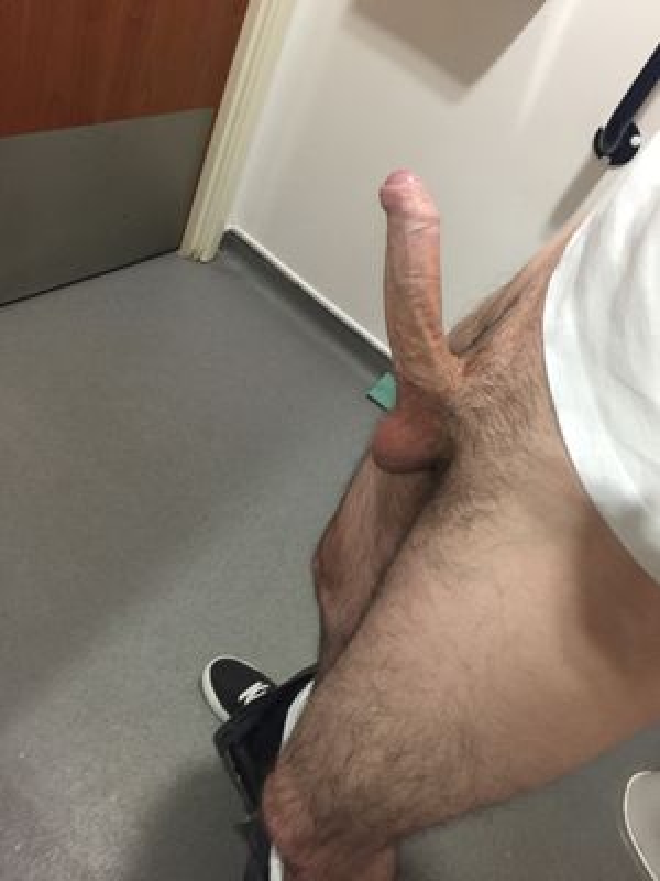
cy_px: 440
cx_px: 330
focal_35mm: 29
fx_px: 737
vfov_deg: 61.7
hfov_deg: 48.2
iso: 200
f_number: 2.2
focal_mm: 4.15
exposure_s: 1/33
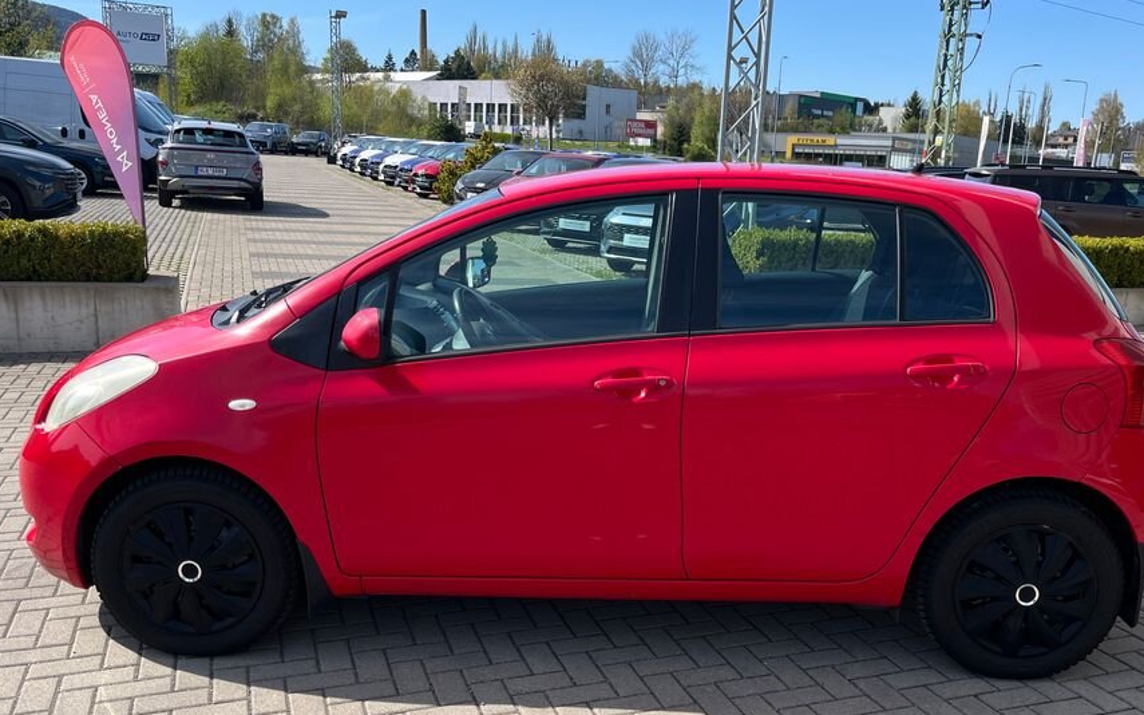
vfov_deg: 38.3
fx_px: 1029
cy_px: 396
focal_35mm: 33
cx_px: 626
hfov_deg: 58.1
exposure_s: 1/1832
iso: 50
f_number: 1.6
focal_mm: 5.1
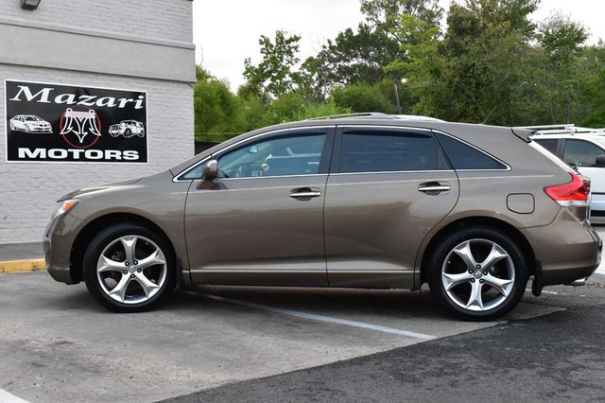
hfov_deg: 43.6
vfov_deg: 29.8
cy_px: 202
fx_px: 756
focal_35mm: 45
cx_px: 302
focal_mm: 30
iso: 2500
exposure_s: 1/160
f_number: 9
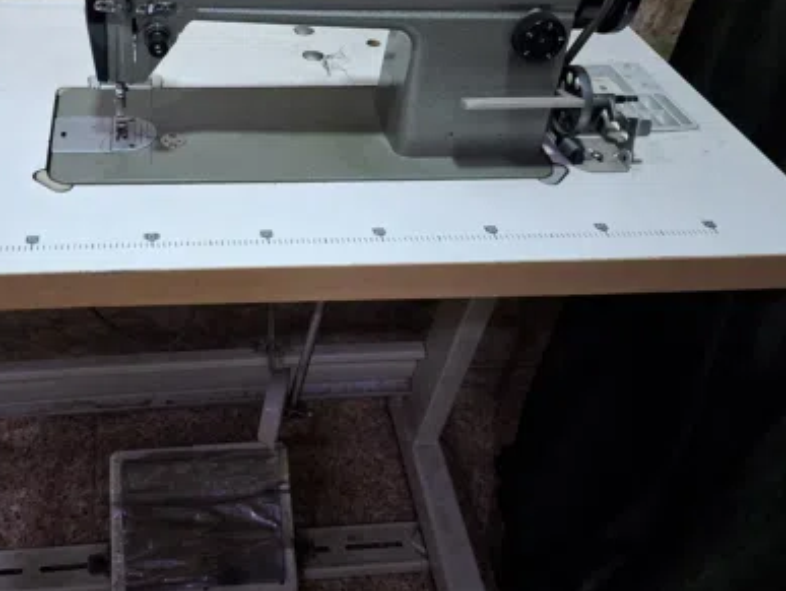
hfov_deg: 47.4
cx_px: 209
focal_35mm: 38
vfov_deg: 37.2
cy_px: 181
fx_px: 864
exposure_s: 1/50
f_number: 1.8
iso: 250
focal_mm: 5.54
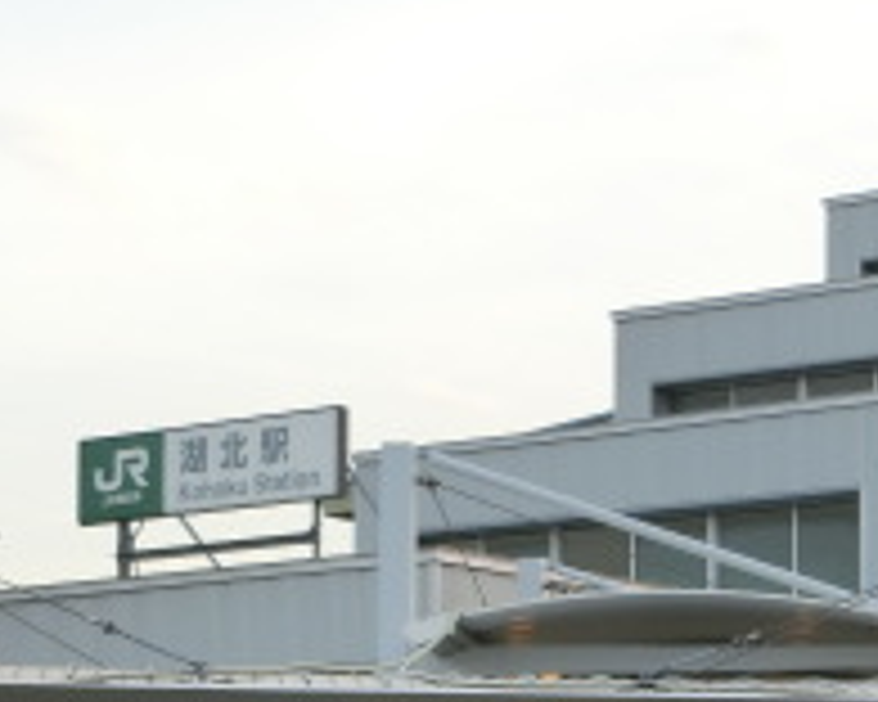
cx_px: 783
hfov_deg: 15.2
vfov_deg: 12.1
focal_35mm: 125
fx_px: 3248
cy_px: 814
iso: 100
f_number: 4.1
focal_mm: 6.9
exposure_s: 1/125
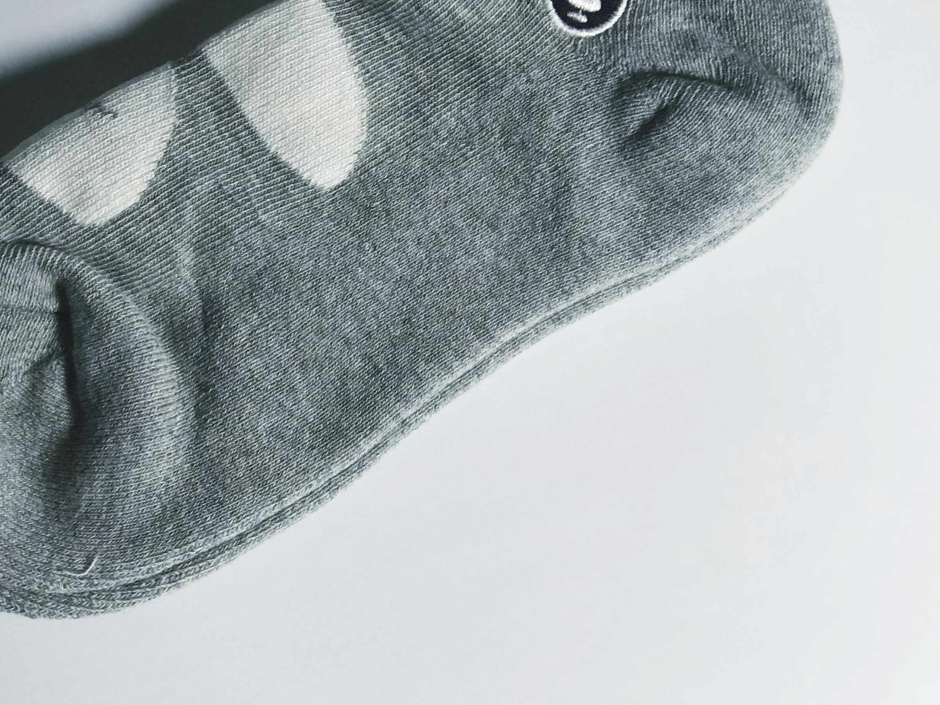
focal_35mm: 95
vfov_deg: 15.5
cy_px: 157
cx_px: 359
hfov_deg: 20.6
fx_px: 2580
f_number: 2.8
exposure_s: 1/133
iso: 20
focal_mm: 6.6
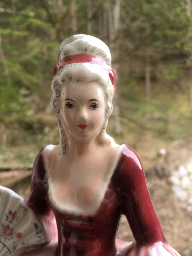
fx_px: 214
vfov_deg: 61.7
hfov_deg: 48.2
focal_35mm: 29
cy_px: 128
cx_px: 96
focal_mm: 4.15
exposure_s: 1/50
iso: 32
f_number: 2.2
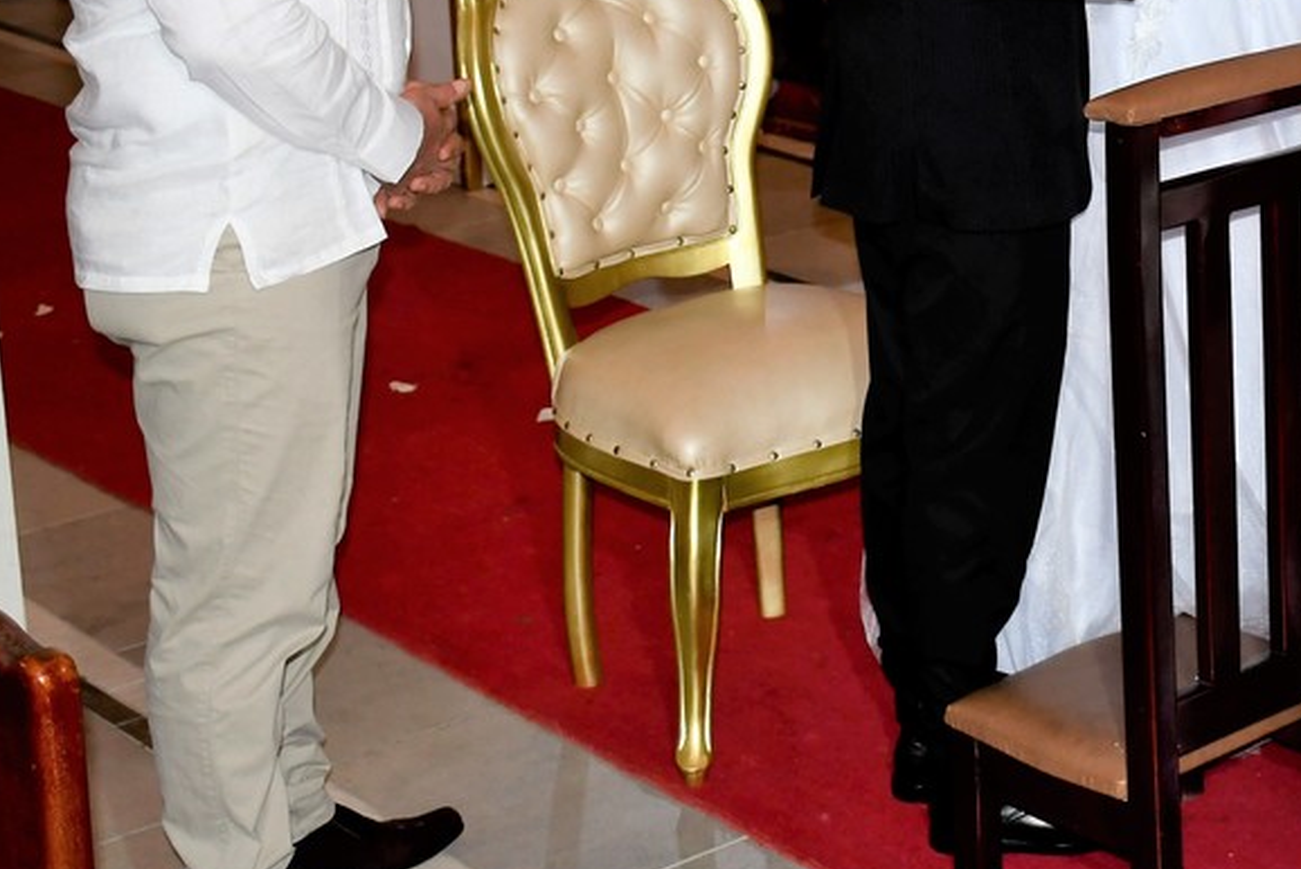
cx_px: 1170
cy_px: 74
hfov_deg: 23.8
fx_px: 3001
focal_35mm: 83
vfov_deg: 16.2
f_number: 4
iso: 560
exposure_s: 1/60
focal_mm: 27
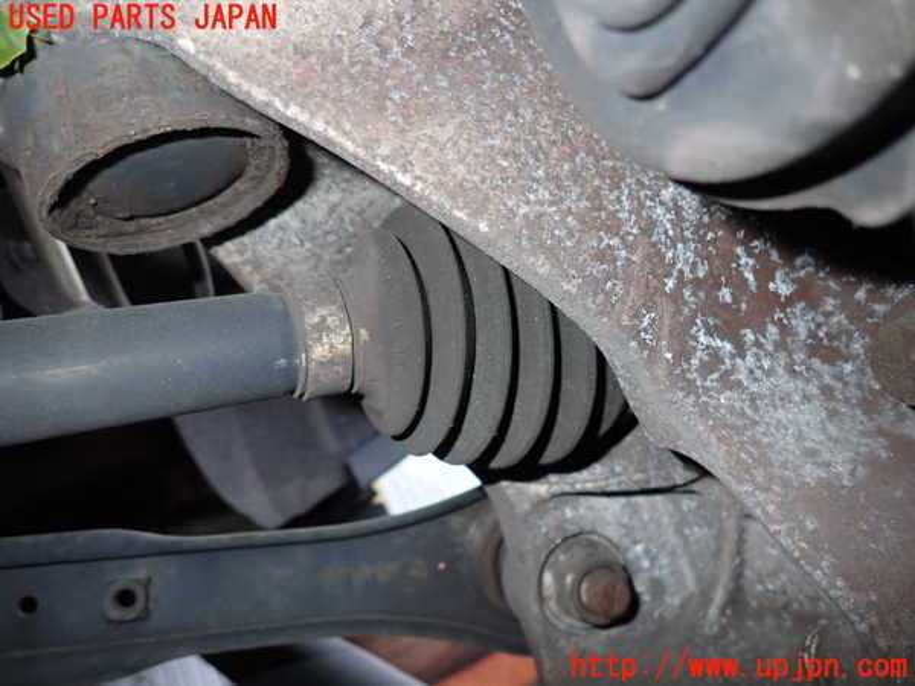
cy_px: 343
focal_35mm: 25
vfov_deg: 54.9
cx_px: 458
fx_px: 661
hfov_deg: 69.4
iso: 200
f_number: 5.6
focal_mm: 4.5
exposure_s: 1/30
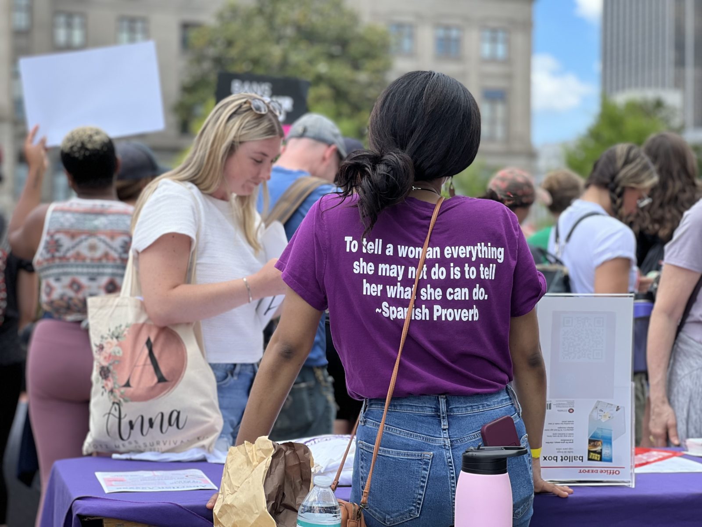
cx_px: 351
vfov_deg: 19.1
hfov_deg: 25.3
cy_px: 264
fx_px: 1562
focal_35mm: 77
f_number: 2.8
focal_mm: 9
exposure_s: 1/172
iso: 32
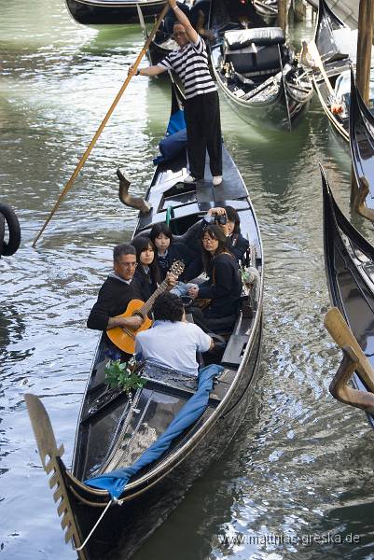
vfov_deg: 20.9
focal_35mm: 98
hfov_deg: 14.1
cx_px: 187
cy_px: 280
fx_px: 1517
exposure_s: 1/45
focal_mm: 65
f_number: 5.6
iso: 200
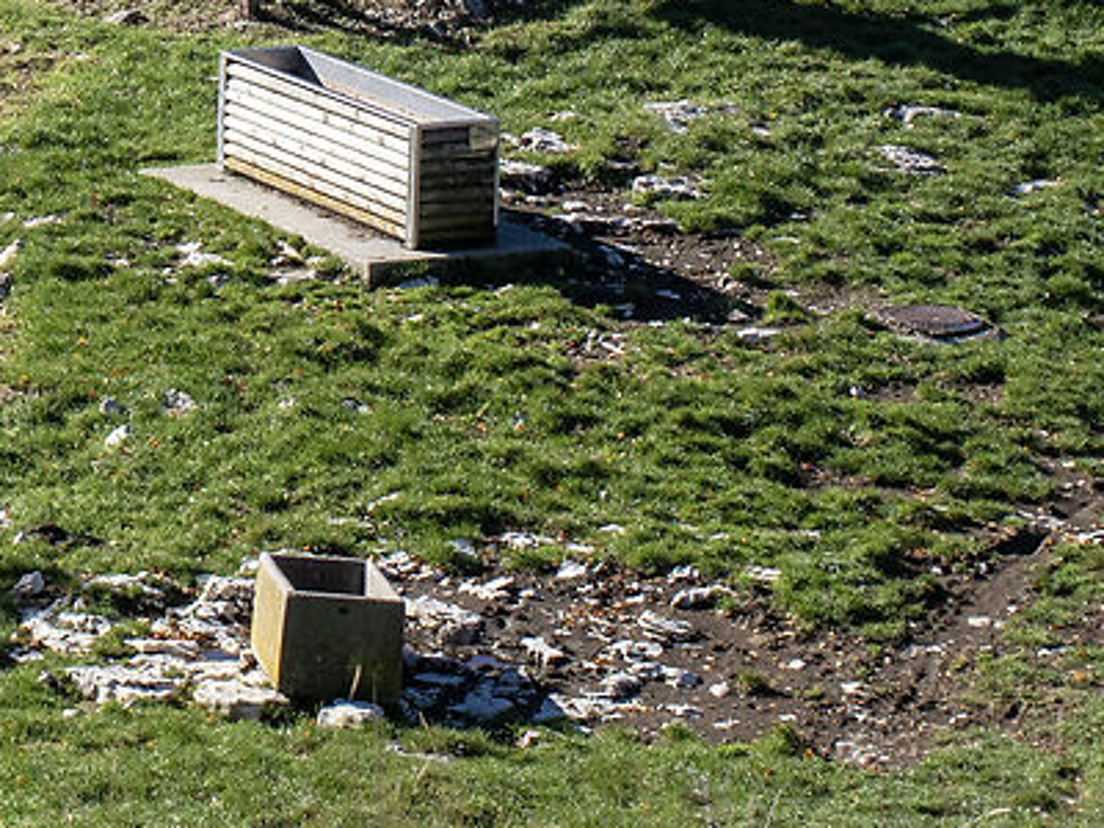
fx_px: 8228
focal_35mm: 258
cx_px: -720
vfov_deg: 5.7
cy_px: -660
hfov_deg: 7.5
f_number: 10
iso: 400
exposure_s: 1/400
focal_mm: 55
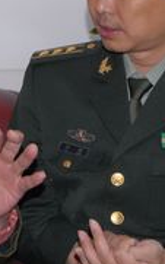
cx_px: -1
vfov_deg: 15.8
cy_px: 60
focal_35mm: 131
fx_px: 946
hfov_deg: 9.9
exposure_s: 1/60
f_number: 5
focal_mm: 31
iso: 800
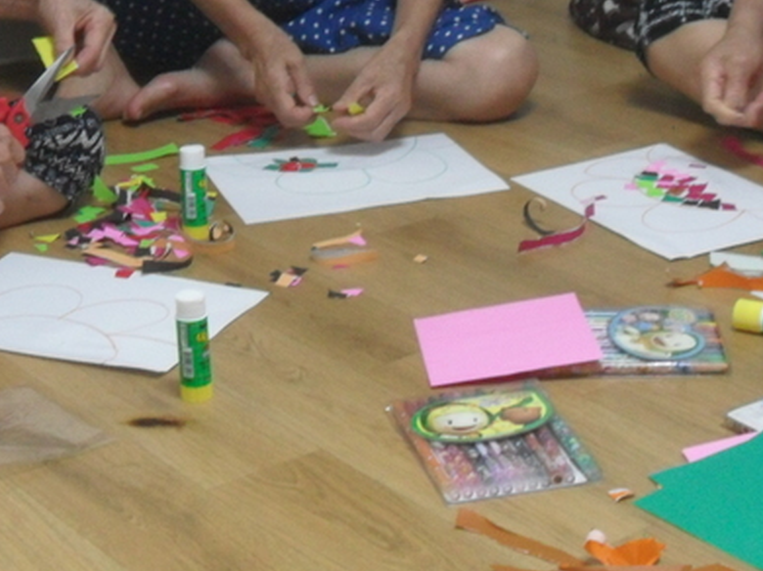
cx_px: 268
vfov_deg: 15.8
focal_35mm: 92
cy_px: 22
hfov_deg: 21.3
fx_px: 2027
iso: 200
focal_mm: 6.2
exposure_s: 1/30
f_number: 2.8
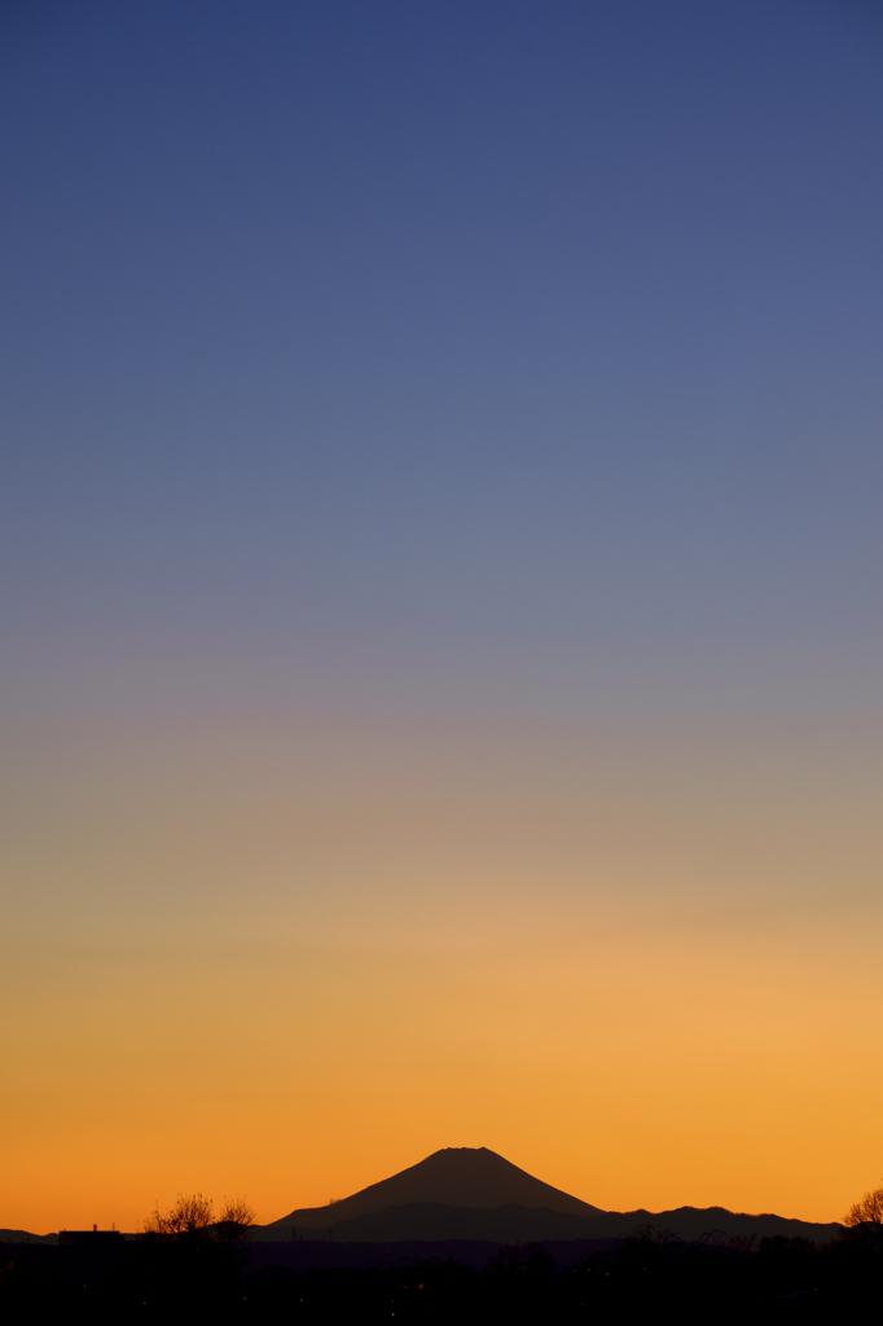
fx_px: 4528
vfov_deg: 16.7
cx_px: 442
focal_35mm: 123
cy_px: 663
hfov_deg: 11.1
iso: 200
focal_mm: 81.9
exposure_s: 1/1.67
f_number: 8
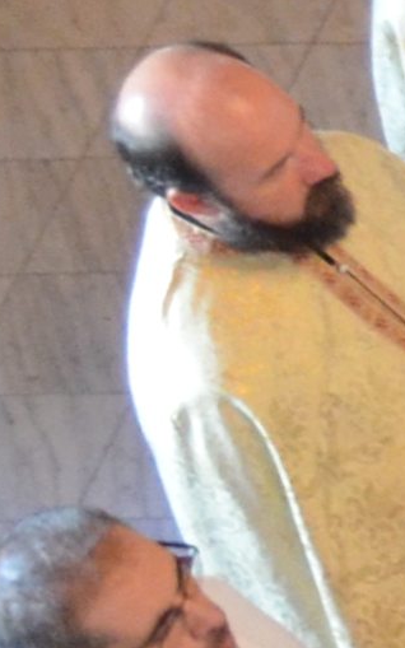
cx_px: 2704
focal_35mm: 266
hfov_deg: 3.8
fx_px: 4699
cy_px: 934
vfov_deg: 7.8
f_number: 3.5
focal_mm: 18
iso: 1600
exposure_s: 1/30
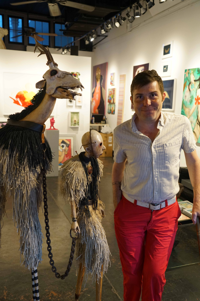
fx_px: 283
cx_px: 100
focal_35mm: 34
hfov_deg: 38.9
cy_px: 150
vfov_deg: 55.8
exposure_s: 1/160
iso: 2500
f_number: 4
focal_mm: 34
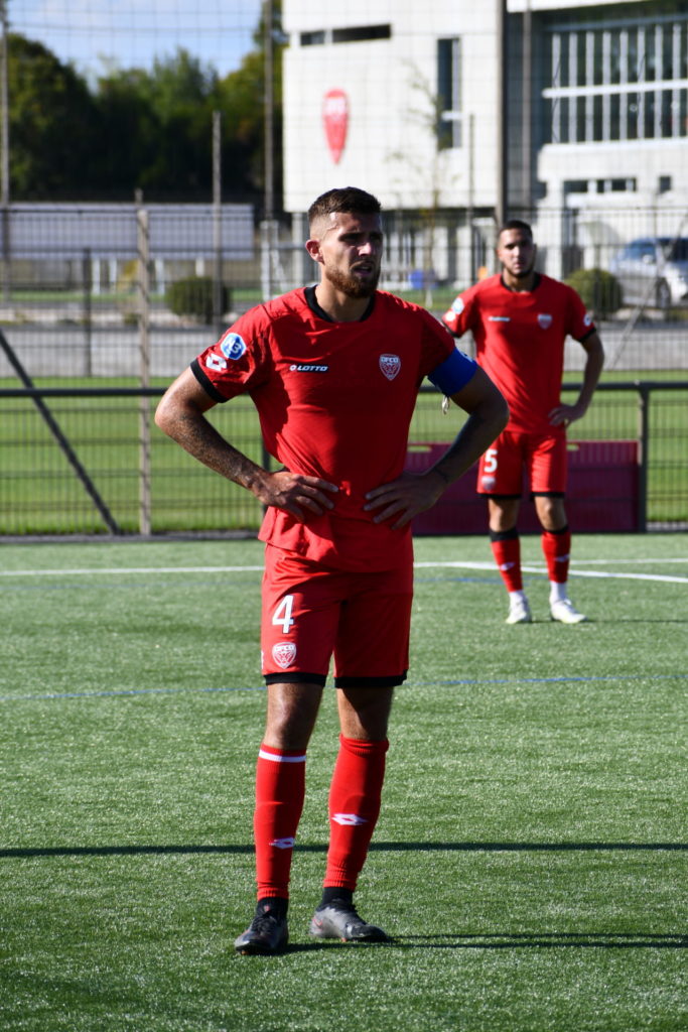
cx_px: 344
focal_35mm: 285
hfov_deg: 4.8
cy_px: 516
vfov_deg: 7.2
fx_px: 8167
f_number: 8
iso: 180
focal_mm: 190
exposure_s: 1/500
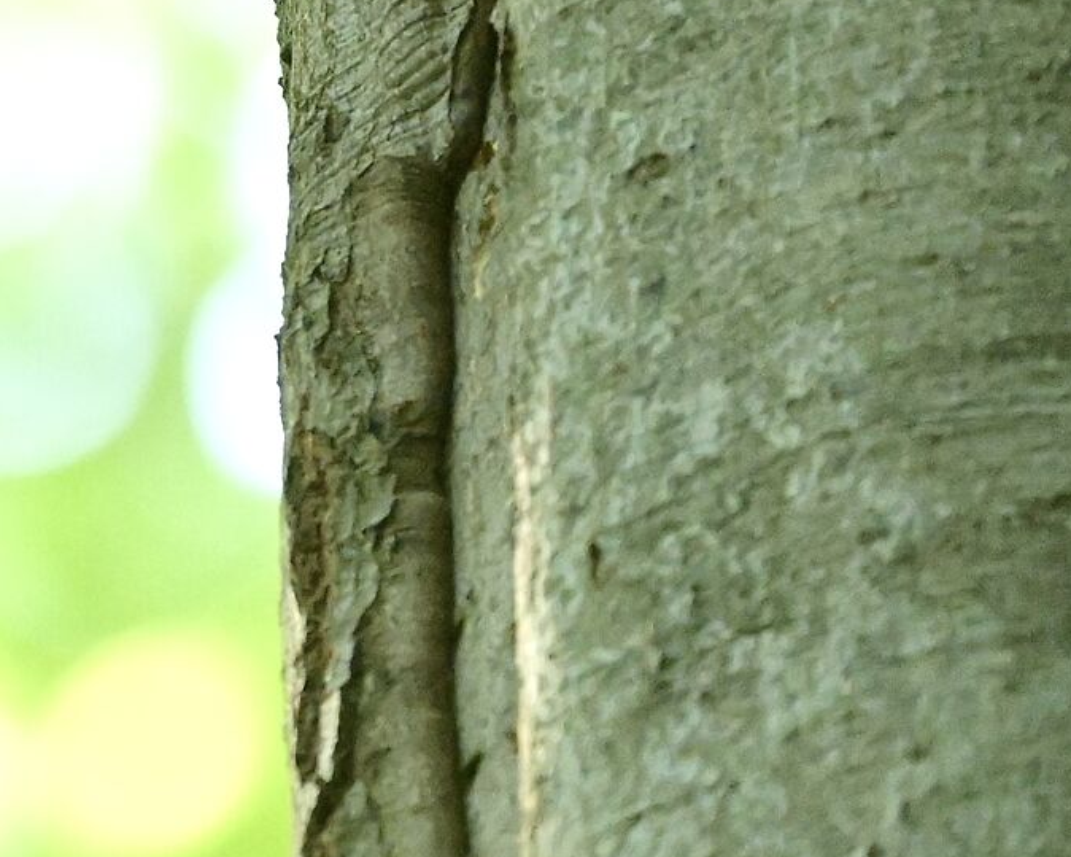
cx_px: -537
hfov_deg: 1.2
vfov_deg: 0.9
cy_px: -299
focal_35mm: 1670
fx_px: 52927
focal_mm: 500
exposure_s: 1/1600
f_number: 4
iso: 20000
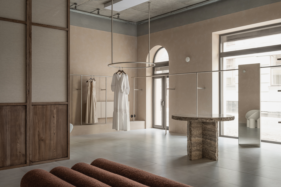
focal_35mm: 34
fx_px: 269
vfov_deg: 38.3
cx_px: 140
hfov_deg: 55.1
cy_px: 94
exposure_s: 1/10
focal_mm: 34.5
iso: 250
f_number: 13
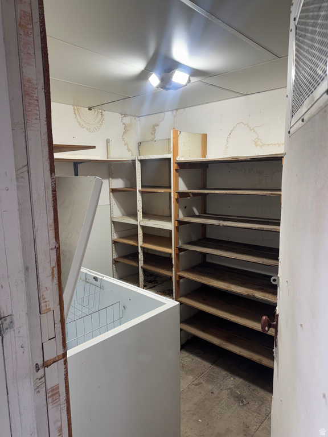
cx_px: 164
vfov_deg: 71.6
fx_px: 303
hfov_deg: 56.8
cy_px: 218
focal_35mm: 24
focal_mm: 6.76
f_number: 1.78
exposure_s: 1/220
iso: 64
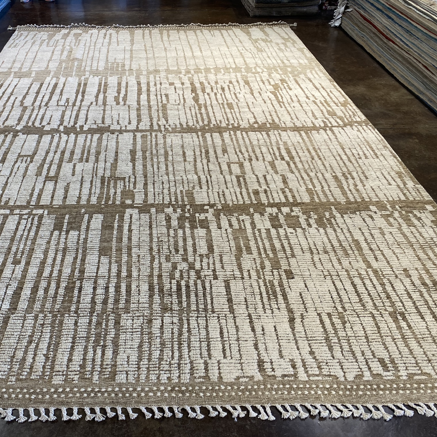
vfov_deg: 52.5
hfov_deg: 51.9
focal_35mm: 31
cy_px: 216
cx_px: 161
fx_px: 443
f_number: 1.8
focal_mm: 4.25
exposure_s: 1/120
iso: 100
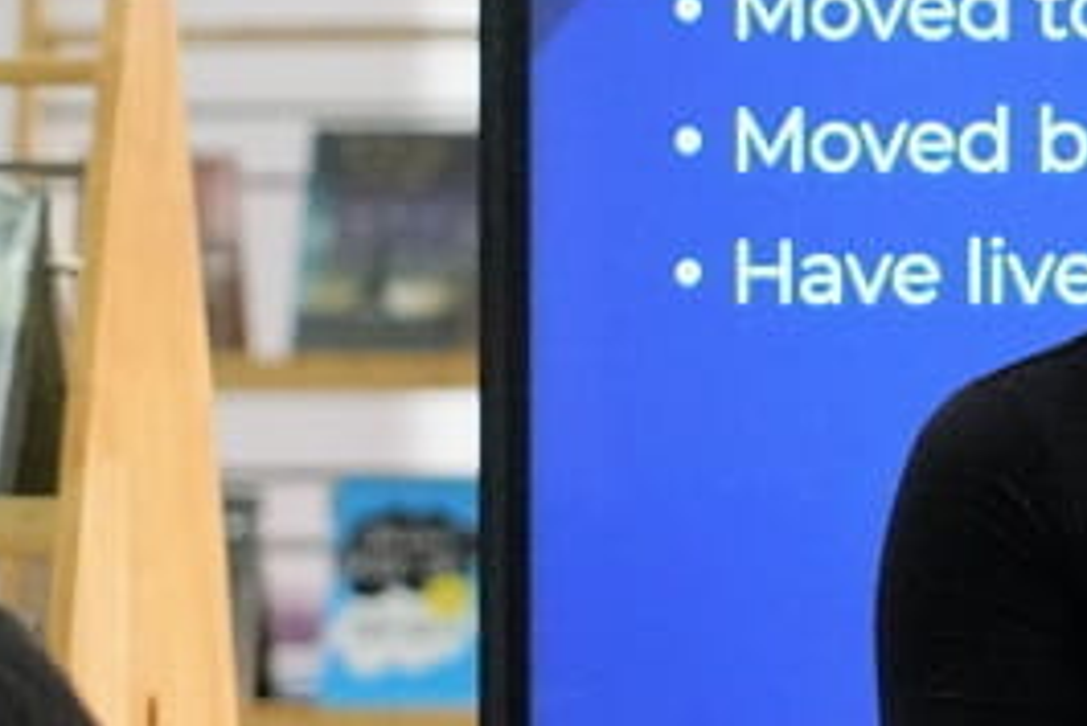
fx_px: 27340
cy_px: 422
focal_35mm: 905
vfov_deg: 1.5
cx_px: 1309
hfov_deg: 2.3
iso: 6400
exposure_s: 1/200
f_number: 6.3
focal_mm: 240
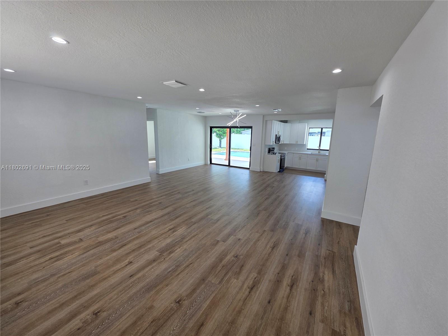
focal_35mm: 13
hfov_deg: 106.2
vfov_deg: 89.9
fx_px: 168
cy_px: 168
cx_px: 224
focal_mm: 2.2
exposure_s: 1/129
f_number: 1.9
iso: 40
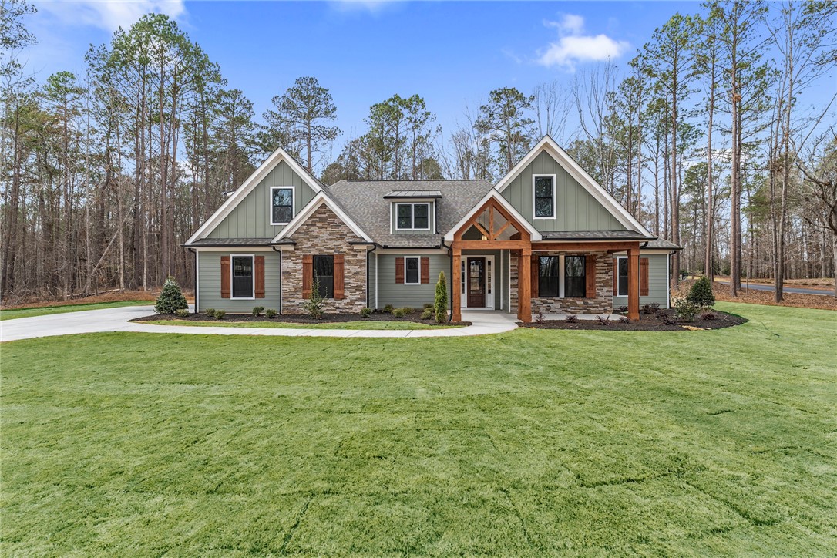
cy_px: 279
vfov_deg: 72.1
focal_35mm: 16
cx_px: 418
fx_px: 384
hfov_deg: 95.0
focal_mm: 16.5
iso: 100
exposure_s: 1/25
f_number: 6.3
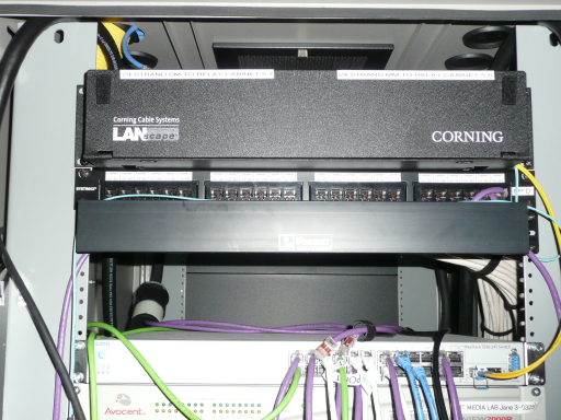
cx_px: 280
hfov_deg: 46.8
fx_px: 648
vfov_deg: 36.0
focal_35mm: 40
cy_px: 210
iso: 160
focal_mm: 6.5
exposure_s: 1/30
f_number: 3.9
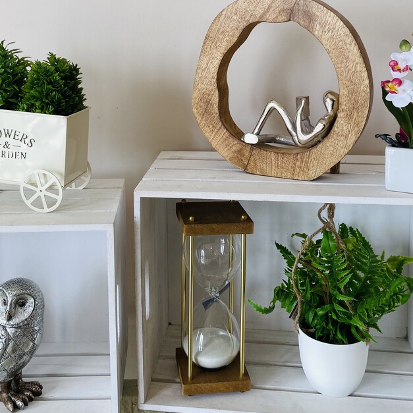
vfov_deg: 37.1
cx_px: 165
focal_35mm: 44
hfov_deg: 38.2
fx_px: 594
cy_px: 86
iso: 32
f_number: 1.8
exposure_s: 1/171
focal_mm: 4.25
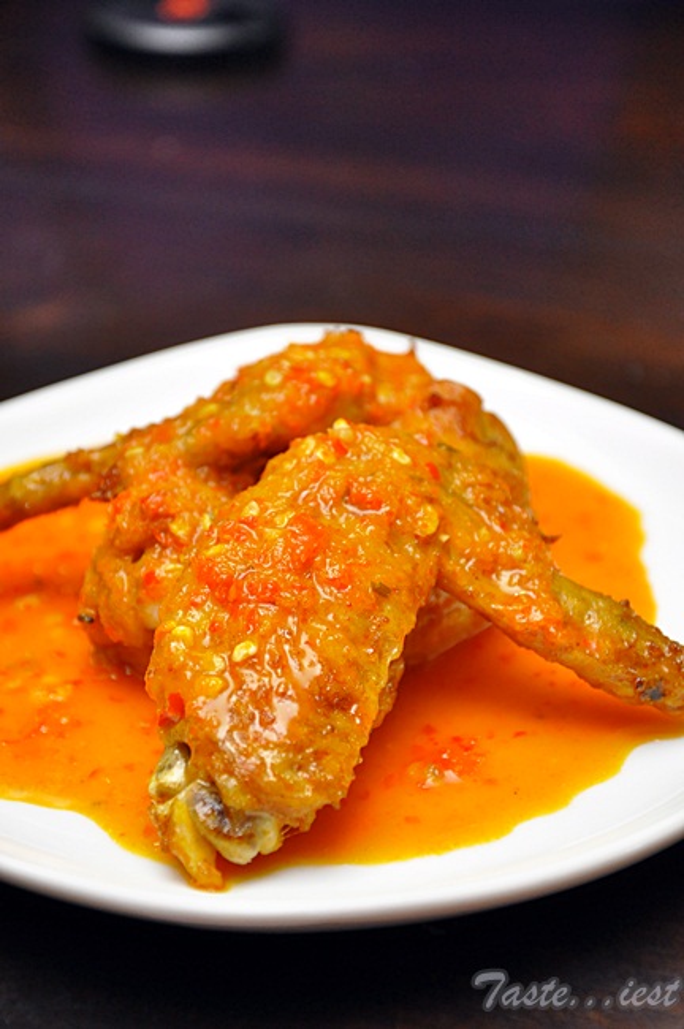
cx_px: 342
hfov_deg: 12.2
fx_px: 3213
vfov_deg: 18.2
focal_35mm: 112
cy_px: 514
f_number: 5.3
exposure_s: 1/80
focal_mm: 75
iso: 1000
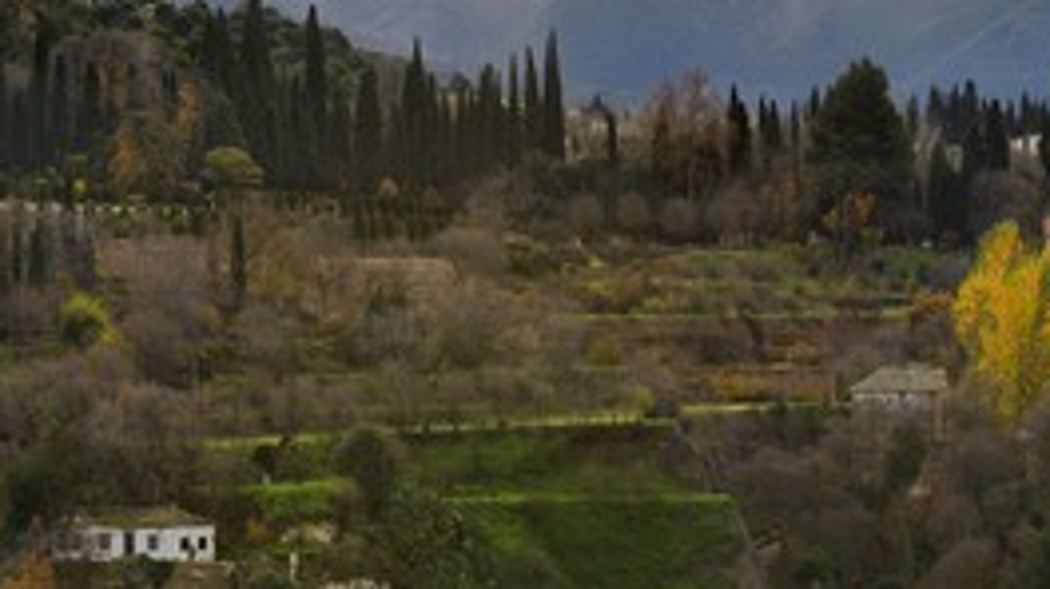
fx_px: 6037
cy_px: 111
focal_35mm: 217
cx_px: 509
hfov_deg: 9.9
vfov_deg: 5.6
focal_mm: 130
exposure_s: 1/160
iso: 400
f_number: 11
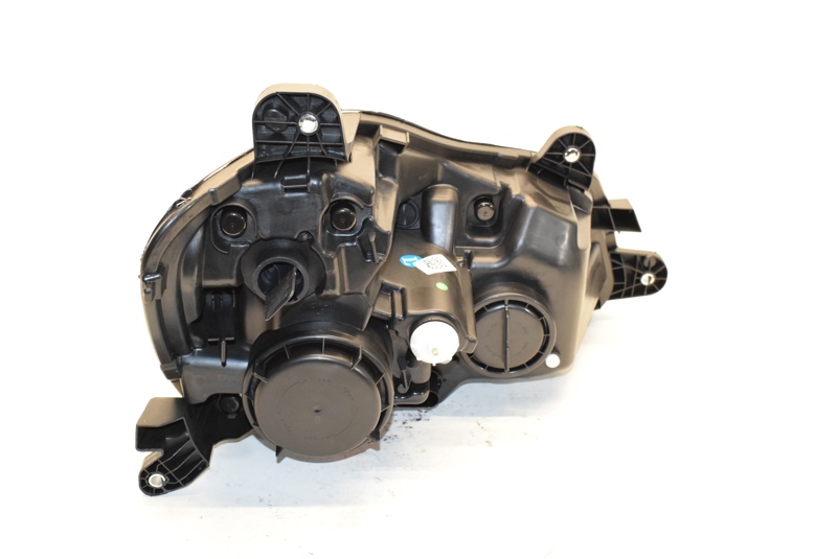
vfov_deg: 29.0
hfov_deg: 42.3
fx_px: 1082
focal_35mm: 46
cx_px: 418
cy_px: 280
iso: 3200
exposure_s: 1/200
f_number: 8
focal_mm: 31
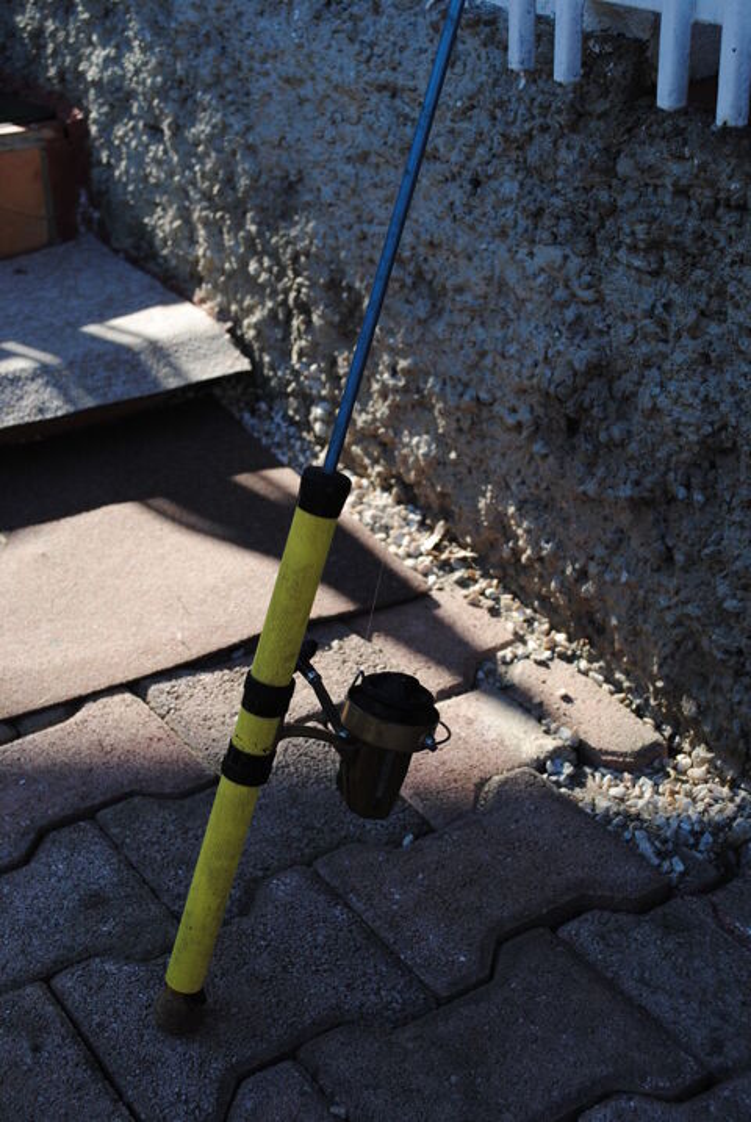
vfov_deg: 41.1
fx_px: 1498
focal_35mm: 48
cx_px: 376
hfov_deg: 28.2
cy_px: 561
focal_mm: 32
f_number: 5.6
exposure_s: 1/125
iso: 110
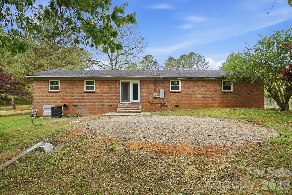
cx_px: 146
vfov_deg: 61.9
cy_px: 98
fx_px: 162
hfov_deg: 84.0
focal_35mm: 20
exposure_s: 1/160
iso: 100
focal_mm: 20
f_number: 5
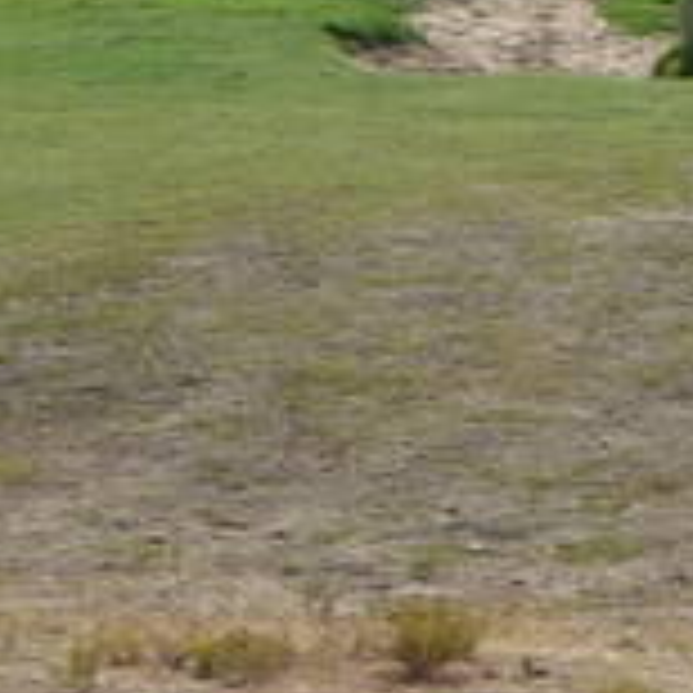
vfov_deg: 1.5
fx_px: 26545
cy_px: -68
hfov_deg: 1.5
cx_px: 1148
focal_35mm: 1172
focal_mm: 21
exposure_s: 1/400
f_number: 4.4
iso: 80
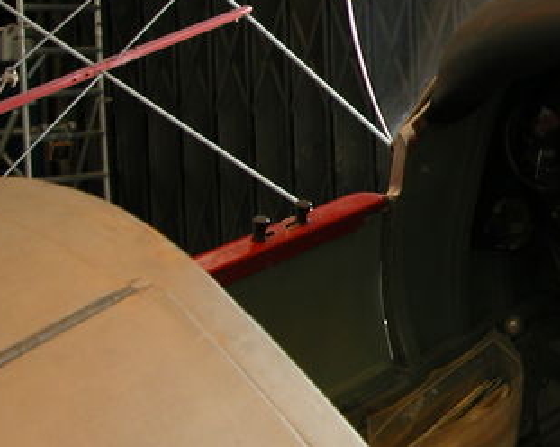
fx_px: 1457
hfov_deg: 20.6
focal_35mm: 88
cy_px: 153
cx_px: 636
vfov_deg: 17.4
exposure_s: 1/49.5
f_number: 2.8
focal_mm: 8.9
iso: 100
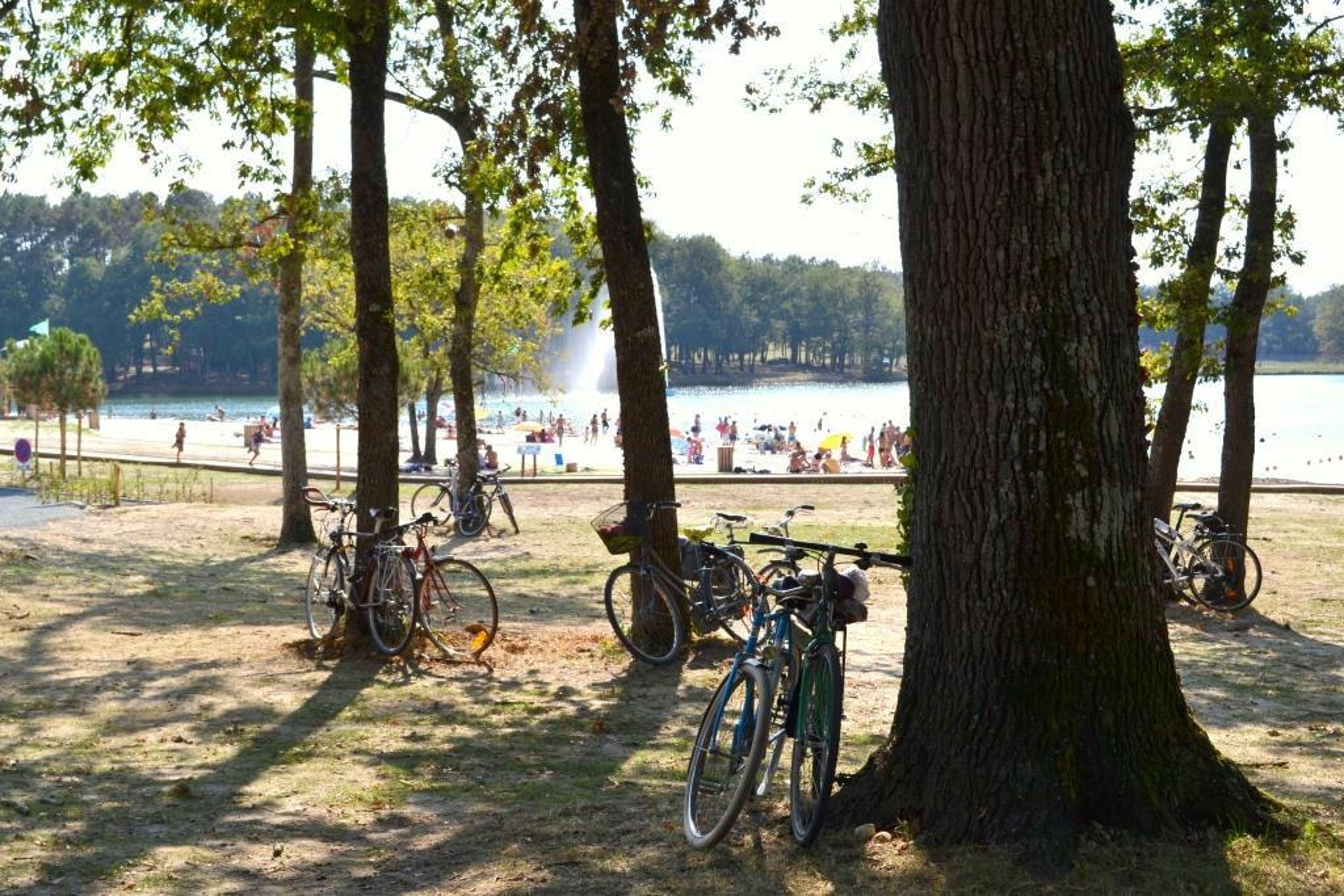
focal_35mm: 51
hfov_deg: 38.9
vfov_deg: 26.5
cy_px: 448
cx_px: 672
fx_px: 1904
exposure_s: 1/250
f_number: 8
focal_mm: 34
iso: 100
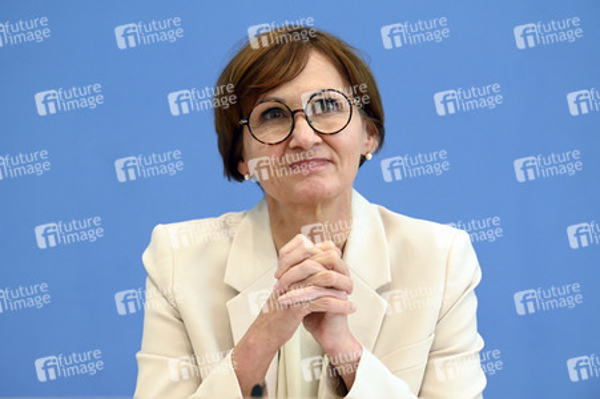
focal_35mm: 120
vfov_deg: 11.4
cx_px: 300
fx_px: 1998
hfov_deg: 17.1
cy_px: 200
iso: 3200
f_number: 4.5
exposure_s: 1/1000
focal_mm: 120
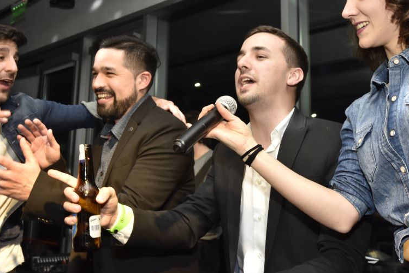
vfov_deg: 32.4
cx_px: 182
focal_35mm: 41
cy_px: 95
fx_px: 466
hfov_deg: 47.3
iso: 1000
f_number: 5.6
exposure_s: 1/200
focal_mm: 20
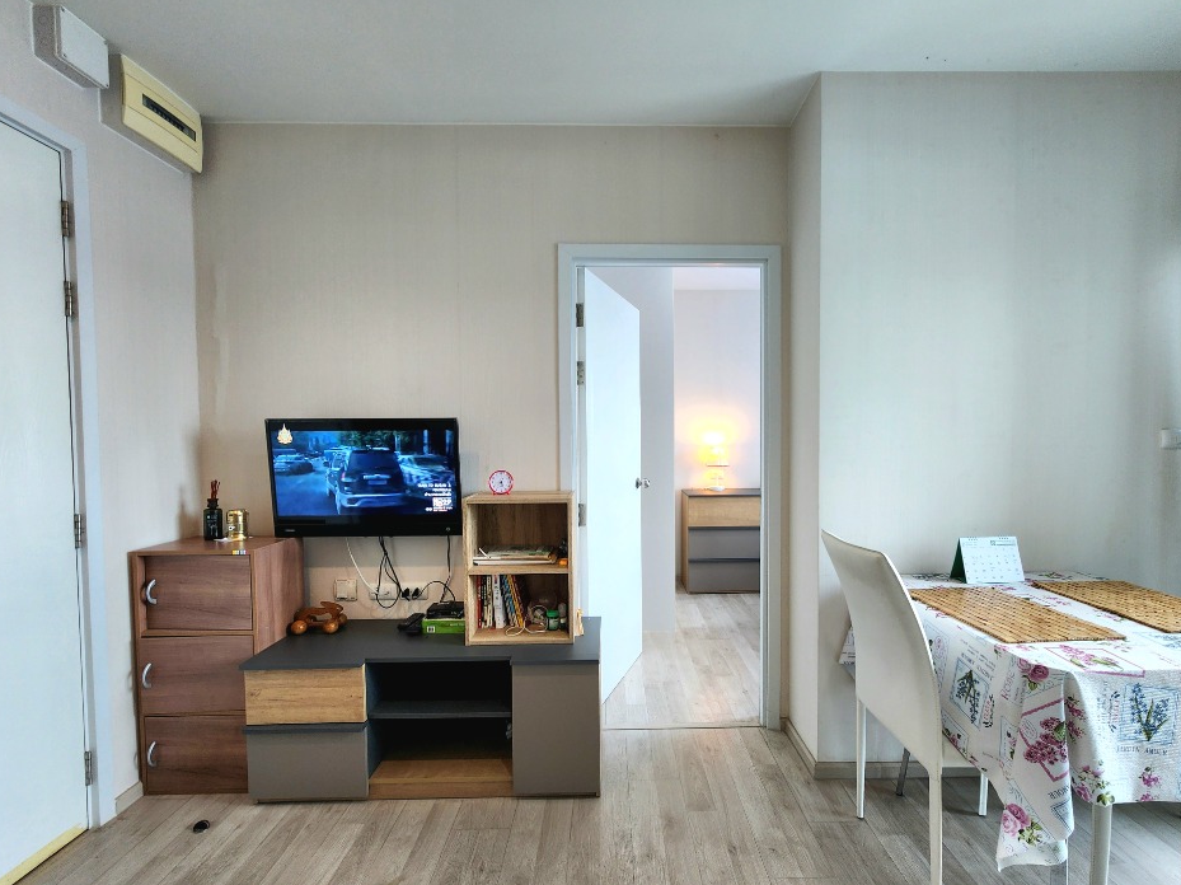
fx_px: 477
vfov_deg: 85.6
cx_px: 622
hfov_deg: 102.0
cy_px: 464
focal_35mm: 14
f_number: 2.2
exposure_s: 1/50
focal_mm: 2.2
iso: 100
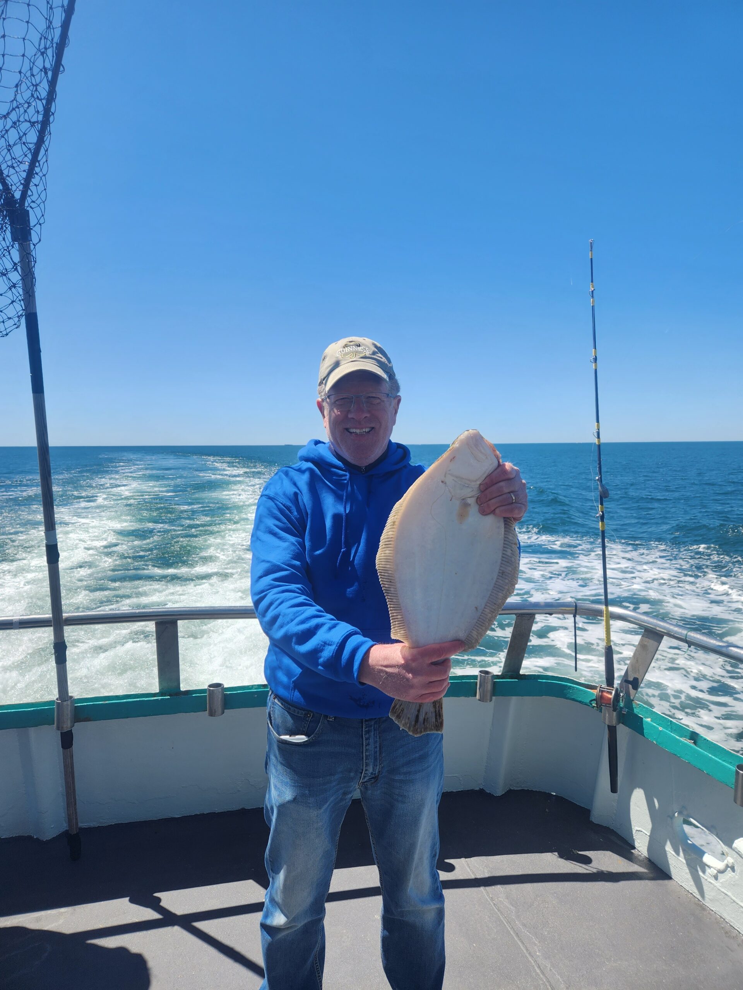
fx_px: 658
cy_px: 495
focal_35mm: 23
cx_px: 372
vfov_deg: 73.9
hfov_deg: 58.9
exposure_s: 1/1129
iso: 20
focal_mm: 5.4
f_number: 1.8
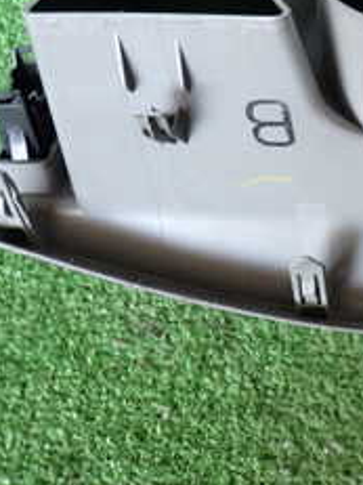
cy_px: 88
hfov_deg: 20.4
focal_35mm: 65
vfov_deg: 29.1
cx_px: 485
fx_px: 910
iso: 200
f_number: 2
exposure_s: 1/40
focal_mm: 4.5
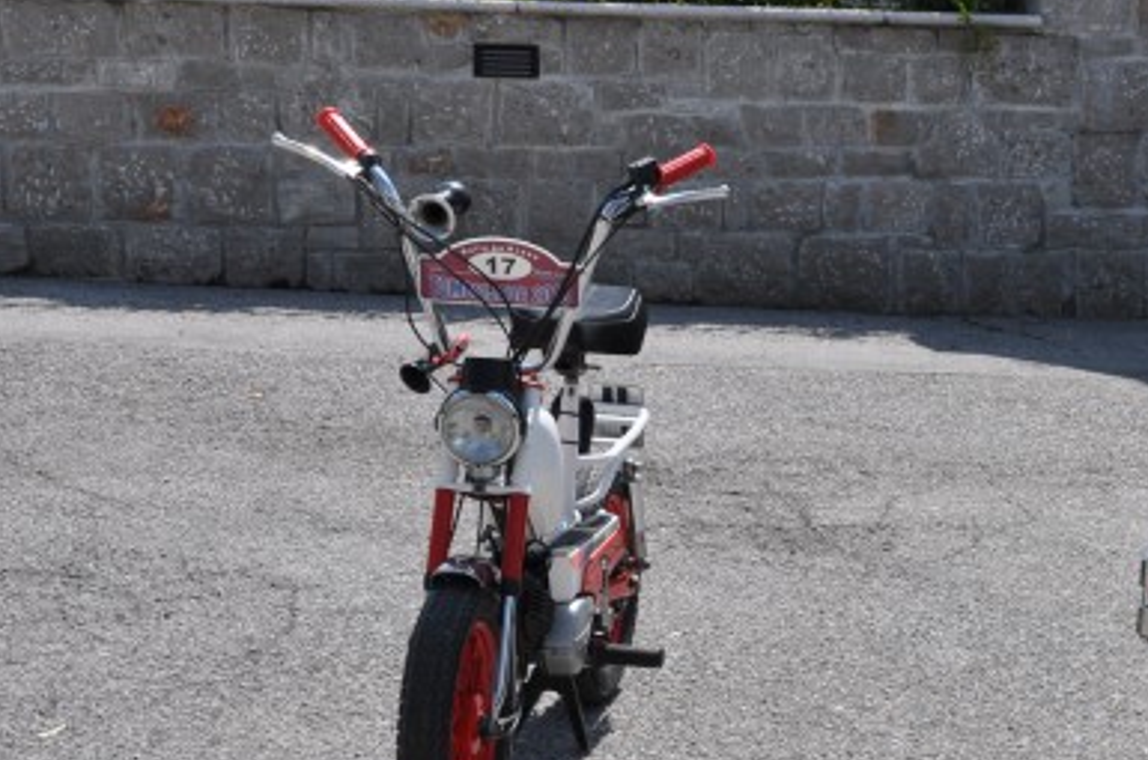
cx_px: 1121
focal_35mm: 106
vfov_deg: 12.8
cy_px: 493
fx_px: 3373
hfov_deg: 18.8
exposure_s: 1/400
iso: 200
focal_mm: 34
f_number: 10
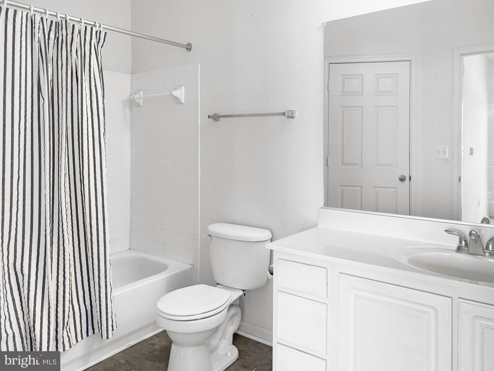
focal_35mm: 26
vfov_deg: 53.1
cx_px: 247
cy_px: 186
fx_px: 371
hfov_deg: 67.3
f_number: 1.6
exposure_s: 1/120
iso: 100
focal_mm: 5.96
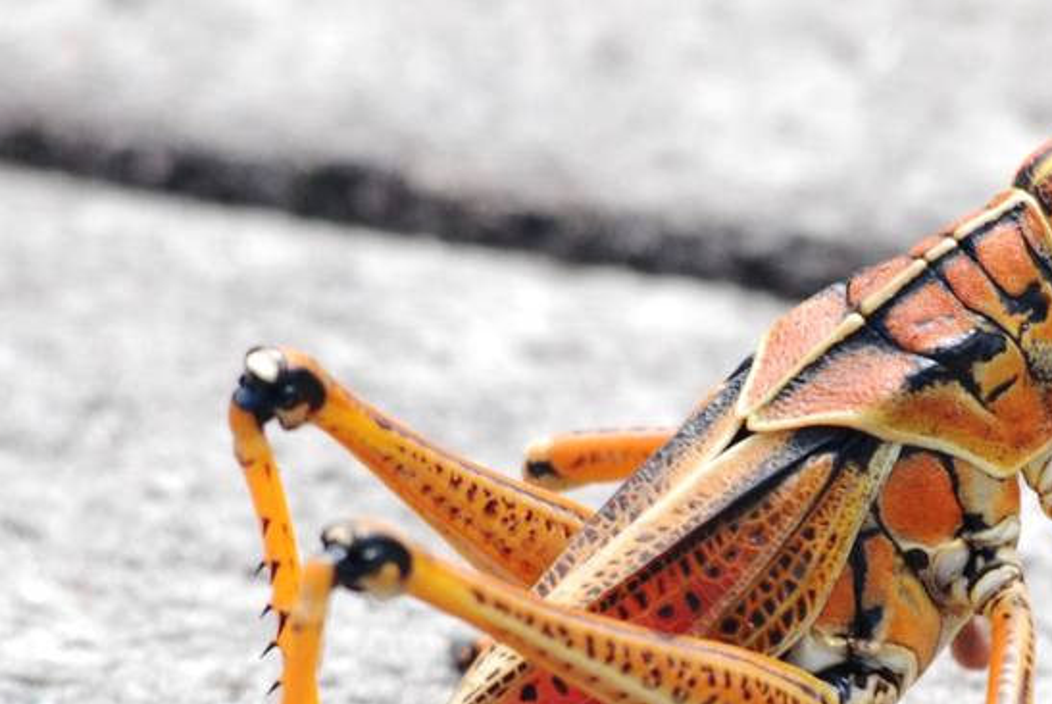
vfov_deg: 1.4
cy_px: 507
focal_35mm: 965
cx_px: 831
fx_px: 28229
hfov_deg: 2.1
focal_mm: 220
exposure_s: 1/160
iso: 400
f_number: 10
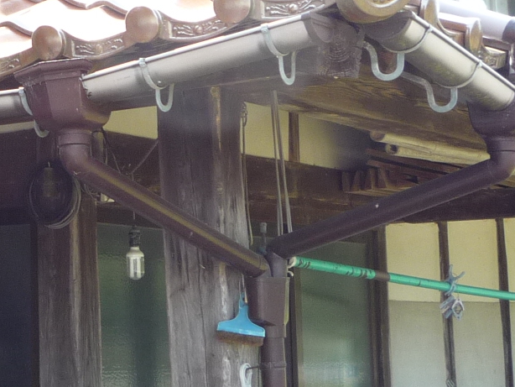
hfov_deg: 18.8
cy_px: 119
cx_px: -71
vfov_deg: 14.8
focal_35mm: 100
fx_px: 1488
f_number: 3.5
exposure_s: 1/100
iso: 100
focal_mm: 5.2
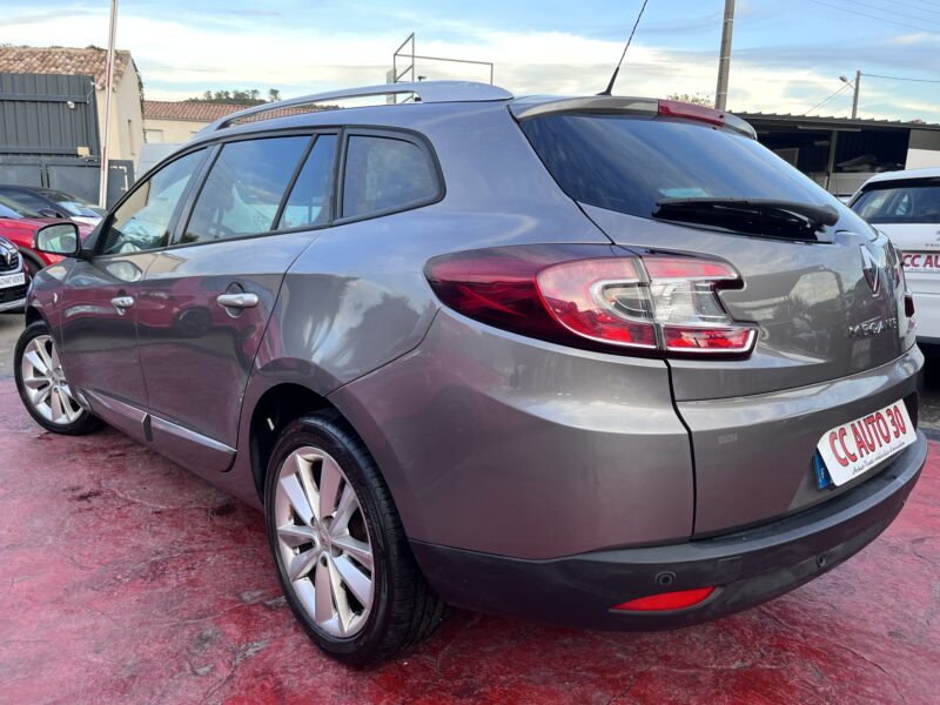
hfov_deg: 67.3
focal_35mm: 26
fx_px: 706
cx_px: 470
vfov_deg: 53.1
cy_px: 352
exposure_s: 1/121
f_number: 1.6
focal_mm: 5.1
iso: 80
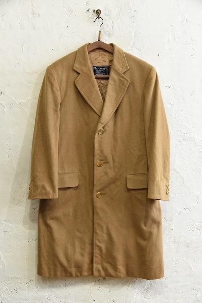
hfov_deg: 35.1
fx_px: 320
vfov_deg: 50.7
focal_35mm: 38
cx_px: 101
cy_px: 152
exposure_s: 1/80
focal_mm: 38
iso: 2000
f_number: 5.6
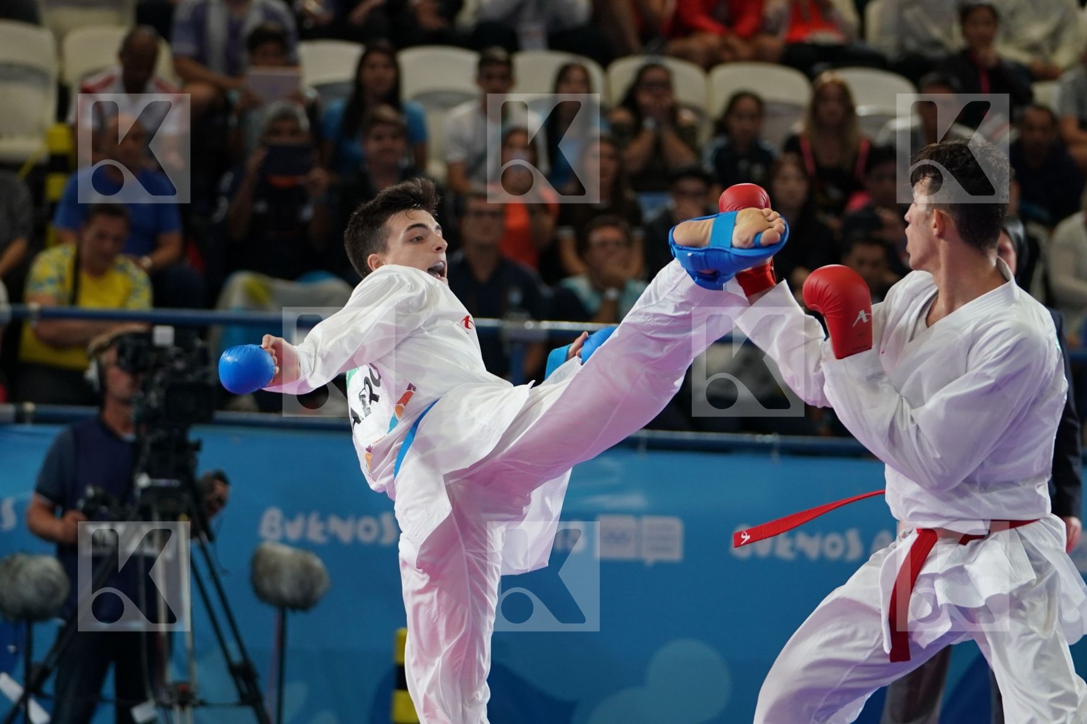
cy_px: 362
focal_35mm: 186
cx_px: 544
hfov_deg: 11.1
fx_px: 5616
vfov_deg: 7.4
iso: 1250
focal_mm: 124
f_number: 2.8
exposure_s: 1/1000
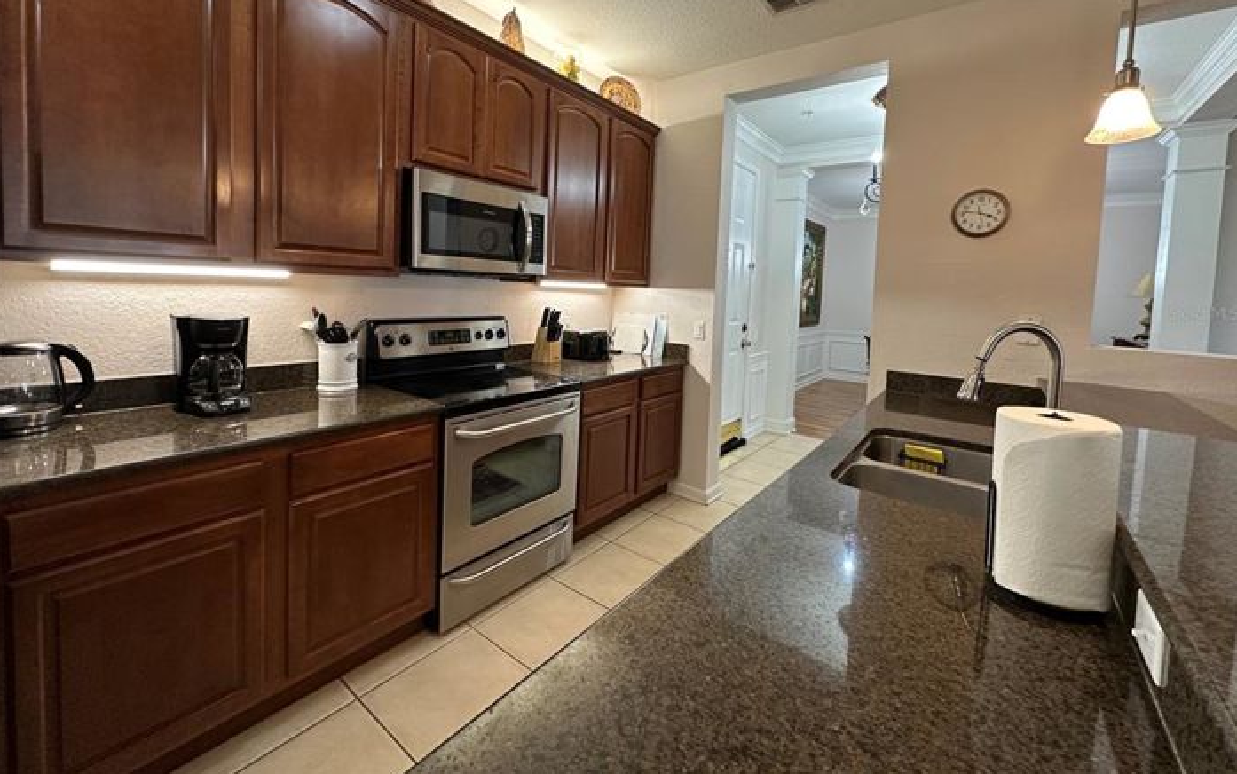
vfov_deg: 74.1
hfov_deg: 101.4
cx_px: 617
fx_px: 506
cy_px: 312
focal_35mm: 15
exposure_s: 1/60
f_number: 2.2
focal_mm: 2.22
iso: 200
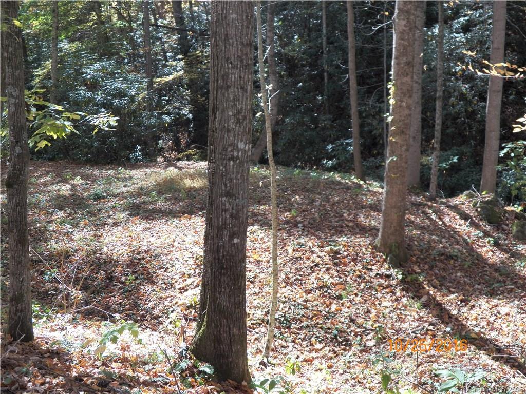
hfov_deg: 42.9
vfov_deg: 32.9
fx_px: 669
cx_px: 263
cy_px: 197
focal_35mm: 44
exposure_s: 1/200
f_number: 3.2
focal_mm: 7.9
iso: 125
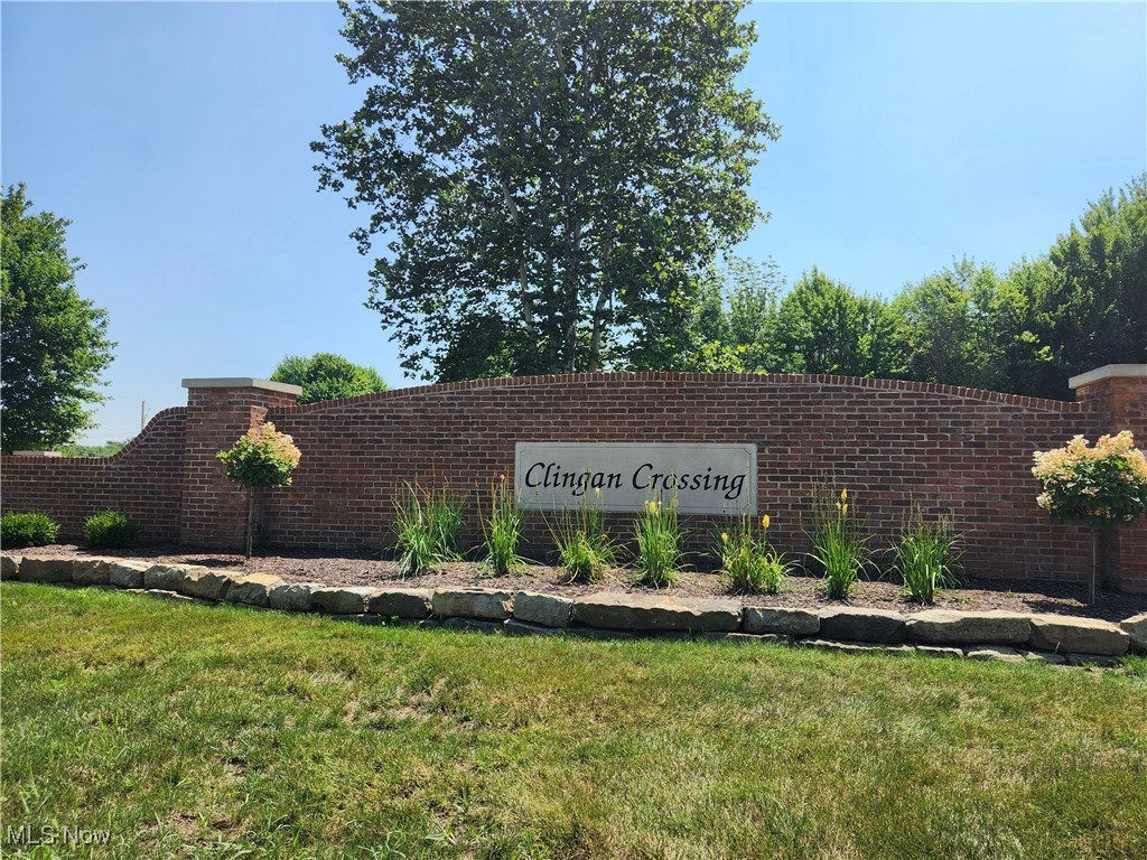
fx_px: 762
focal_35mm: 23
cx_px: 574
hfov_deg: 73.9
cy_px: 430
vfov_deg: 58.9
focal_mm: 5.4
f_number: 1.8
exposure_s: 1/1410
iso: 20
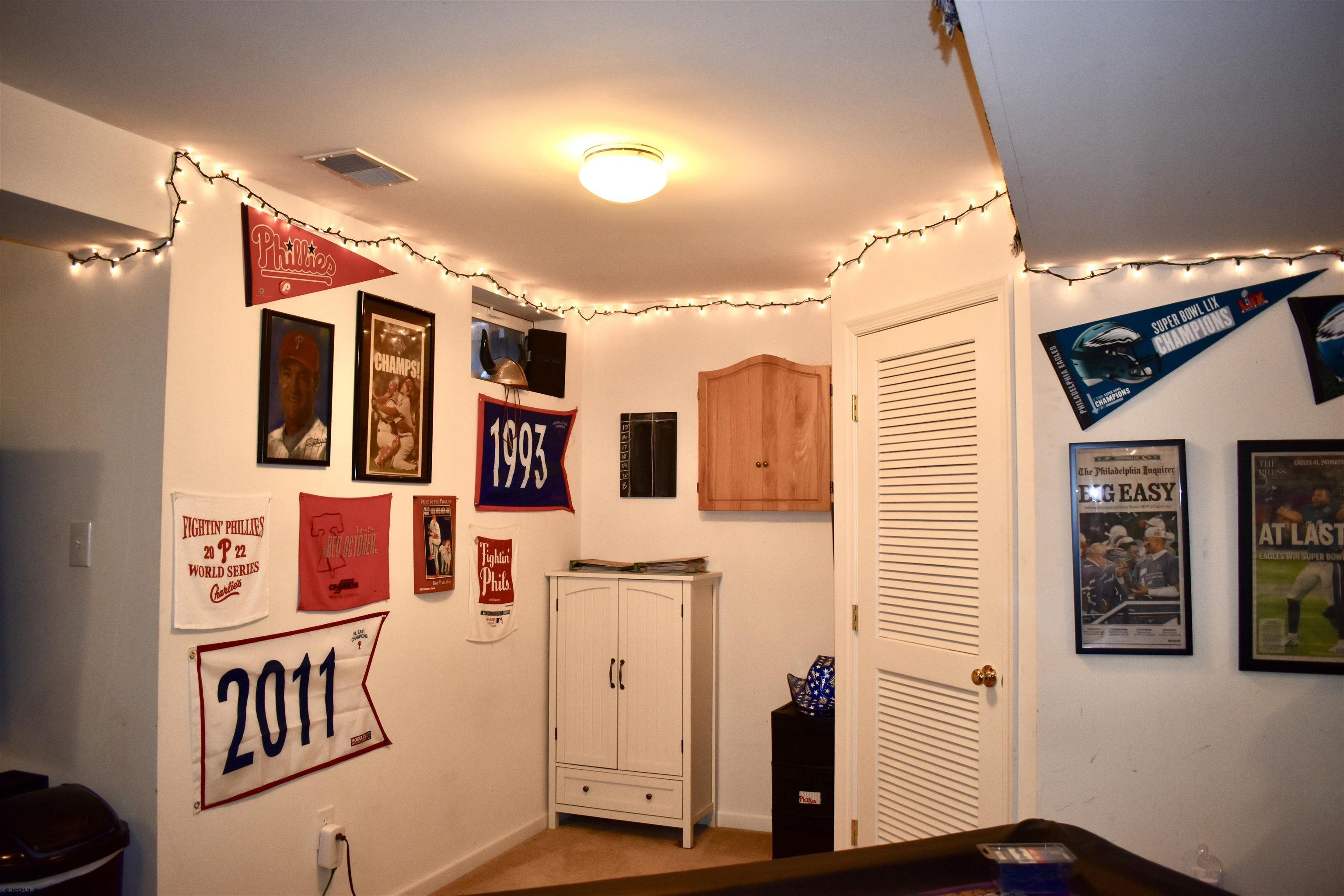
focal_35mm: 27
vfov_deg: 47.9
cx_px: 672
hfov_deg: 67.4
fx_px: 1008
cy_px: 448
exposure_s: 1/125
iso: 800
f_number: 3.5
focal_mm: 18
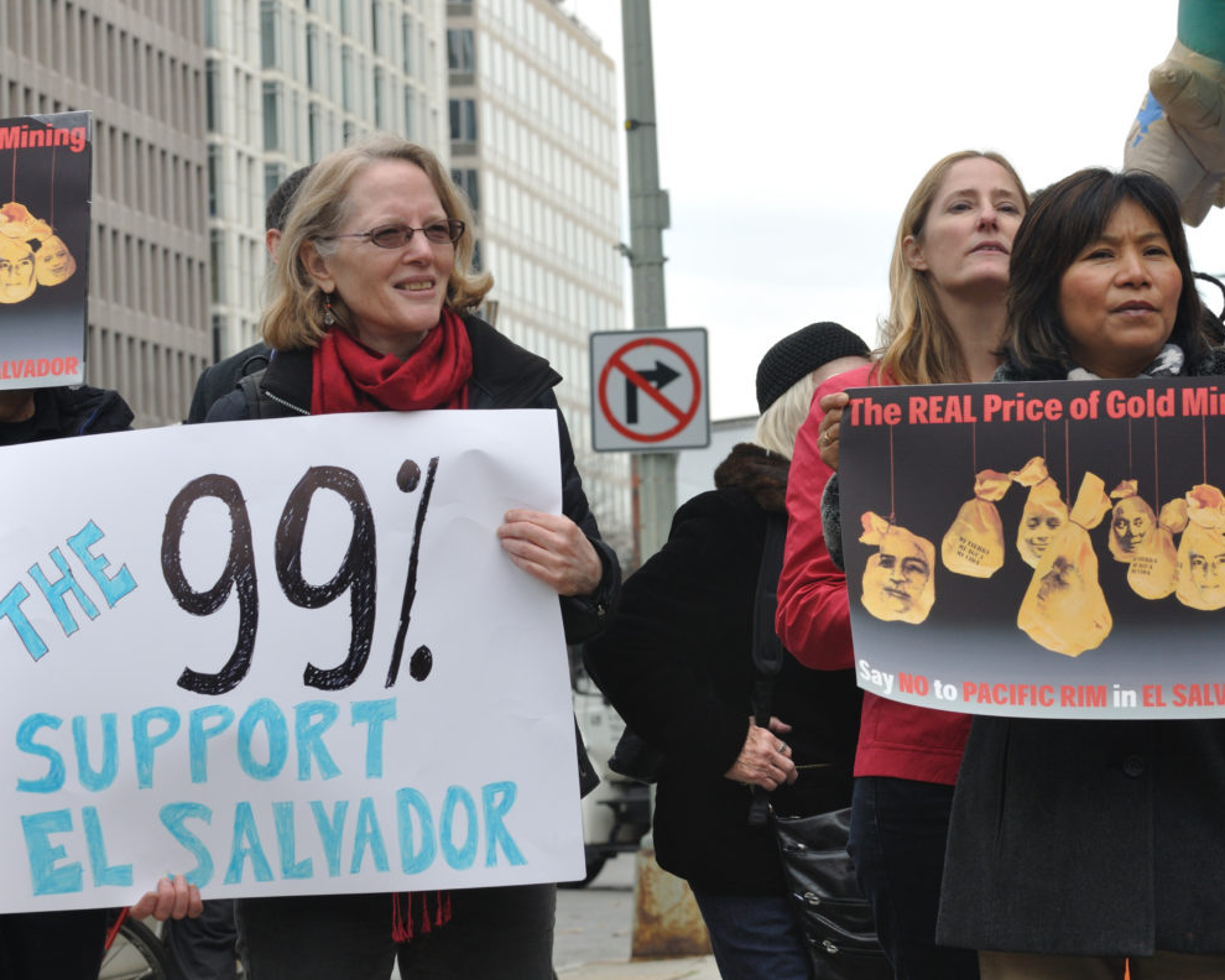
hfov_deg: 14.5
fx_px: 4822
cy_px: 492
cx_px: 647
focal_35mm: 133
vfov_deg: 11.6
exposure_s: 1/200
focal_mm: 78
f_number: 9
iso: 400
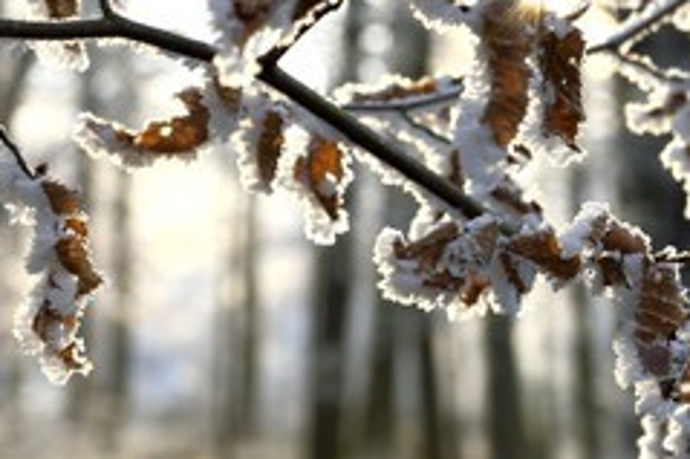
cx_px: 202
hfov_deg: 16.6
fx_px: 2356
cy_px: 139
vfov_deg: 11.1
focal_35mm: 123
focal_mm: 70
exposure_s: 1/100
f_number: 11
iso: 200
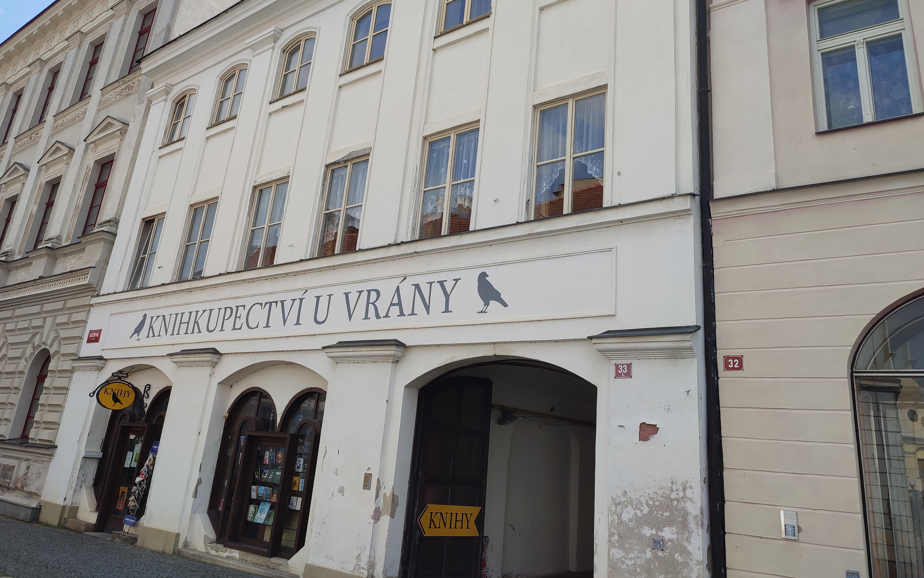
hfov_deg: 68.4
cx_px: 462
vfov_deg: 45.8
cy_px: 231
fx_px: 680
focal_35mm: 27
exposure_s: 1/491
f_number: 1.9
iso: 50
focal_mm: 6.04
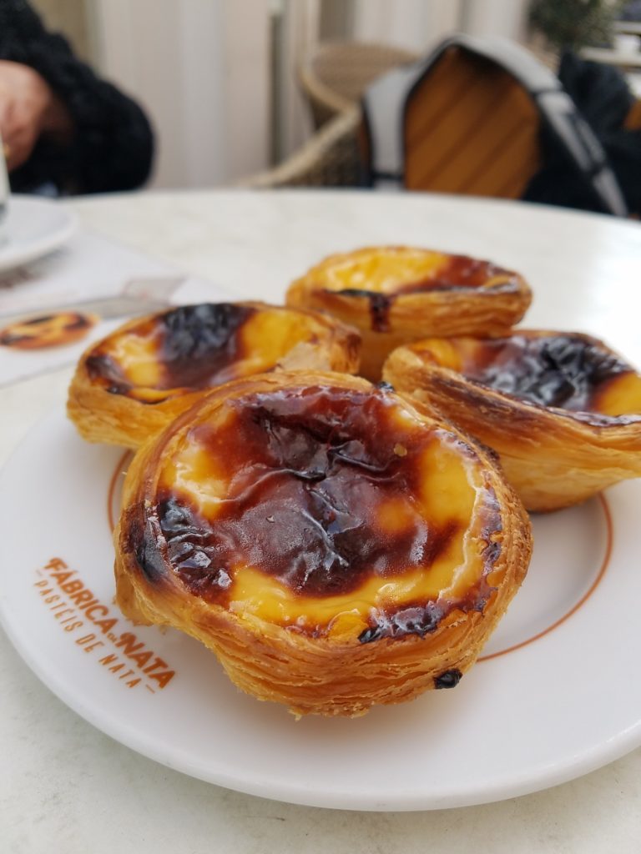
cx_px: 320
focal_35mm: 27
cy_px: 427
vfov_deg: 65.3
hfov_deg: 51.4
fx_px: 667
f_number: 1.7
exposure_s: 1/984
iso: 50
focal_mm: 4.25
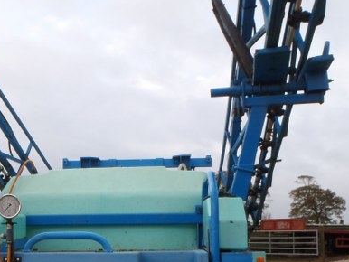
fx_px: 585
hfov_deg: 32.2
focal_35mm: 58
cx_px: 63
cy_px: 225
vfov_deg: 24.7
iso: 80
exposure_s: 1/200
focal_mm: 5
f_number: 4.5
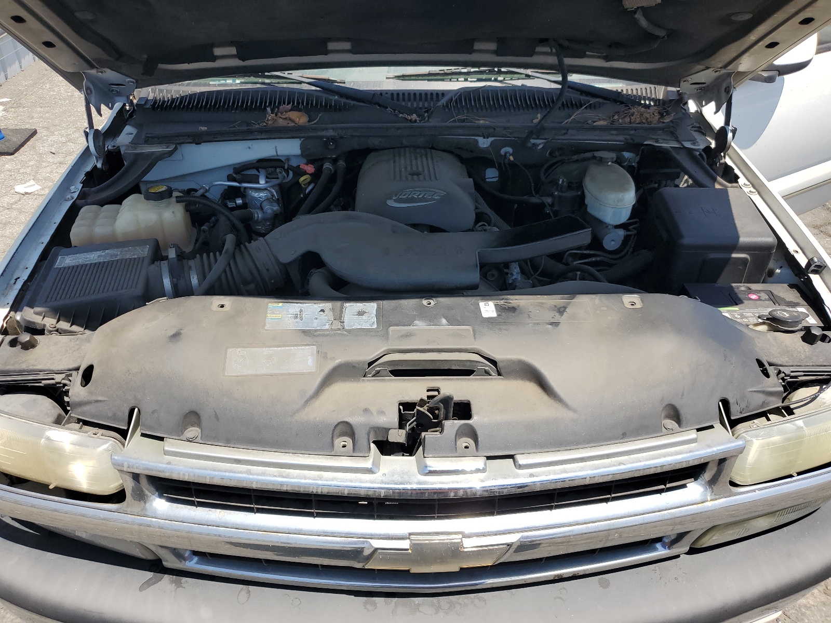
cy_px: 312
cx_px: 416
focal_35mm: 26
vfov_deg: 53.1
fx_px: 624
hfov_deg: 67.3
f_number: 1.5
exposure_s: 1/2000
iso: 50
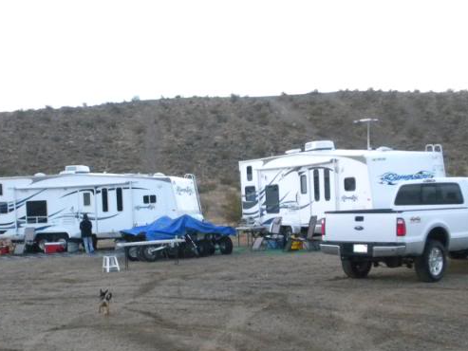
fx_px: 811
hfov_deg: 32.1
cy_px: 238
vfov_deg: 24.3
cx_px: 185
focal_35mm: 60
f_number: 3.5
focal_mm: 6.6
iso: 461
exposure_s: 1/61.6
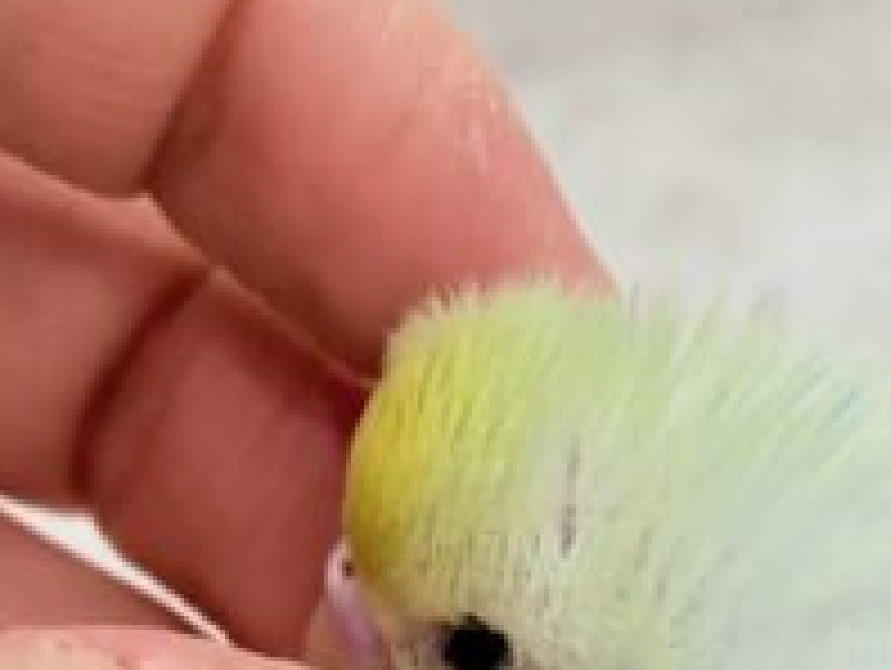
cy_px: 823
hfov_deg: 11.7
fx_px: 4329
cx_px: 814
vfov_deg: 8.7
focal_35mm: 168
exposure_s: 1/100
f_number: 1.6
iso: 100
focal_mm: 5.96
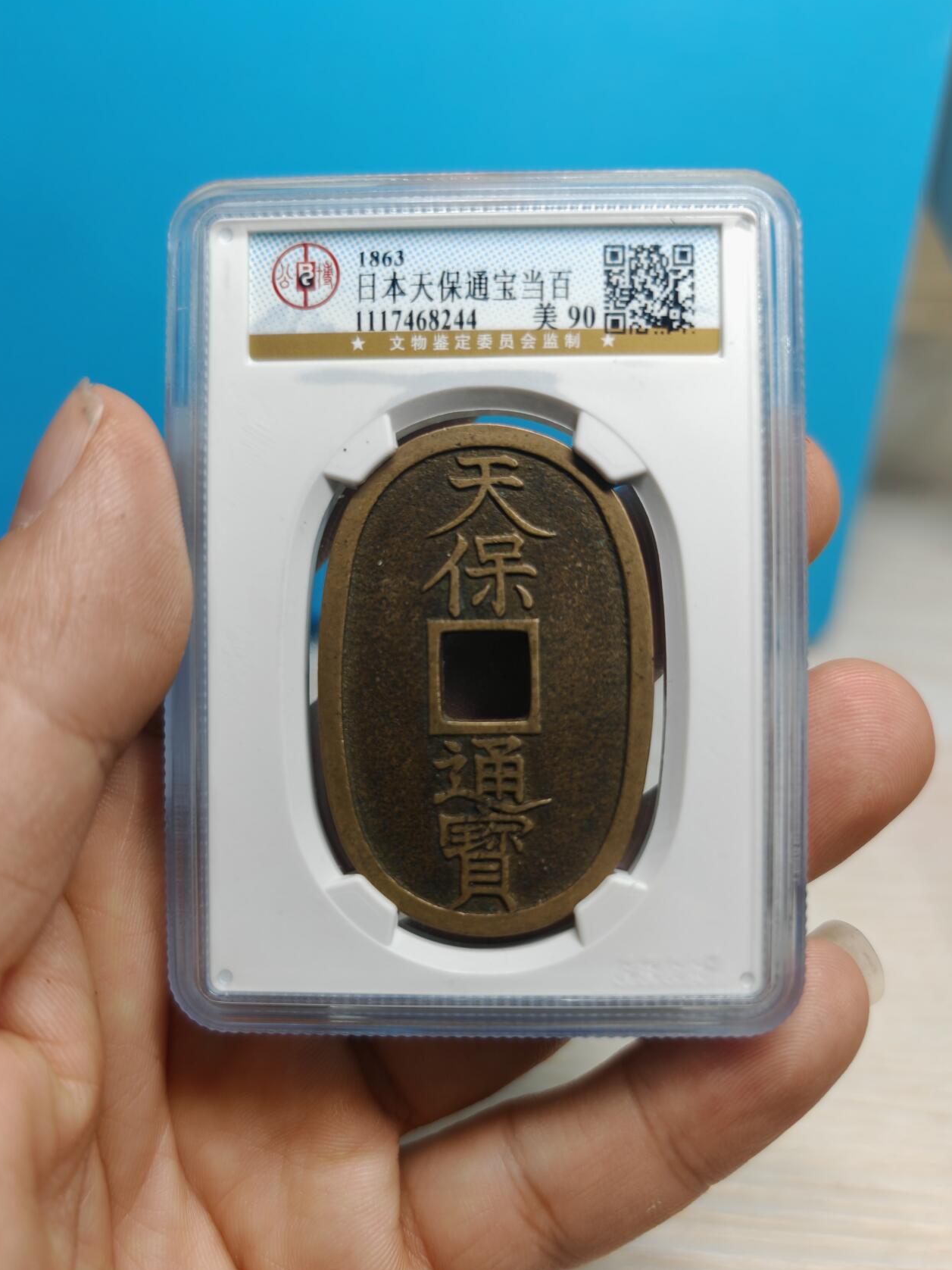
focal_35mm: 29
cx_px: 466
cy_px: 677
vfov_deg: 61.6
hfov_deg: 48.2
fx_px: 1063
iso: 64
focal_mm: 7.62
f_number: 1.6
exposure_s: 1/100
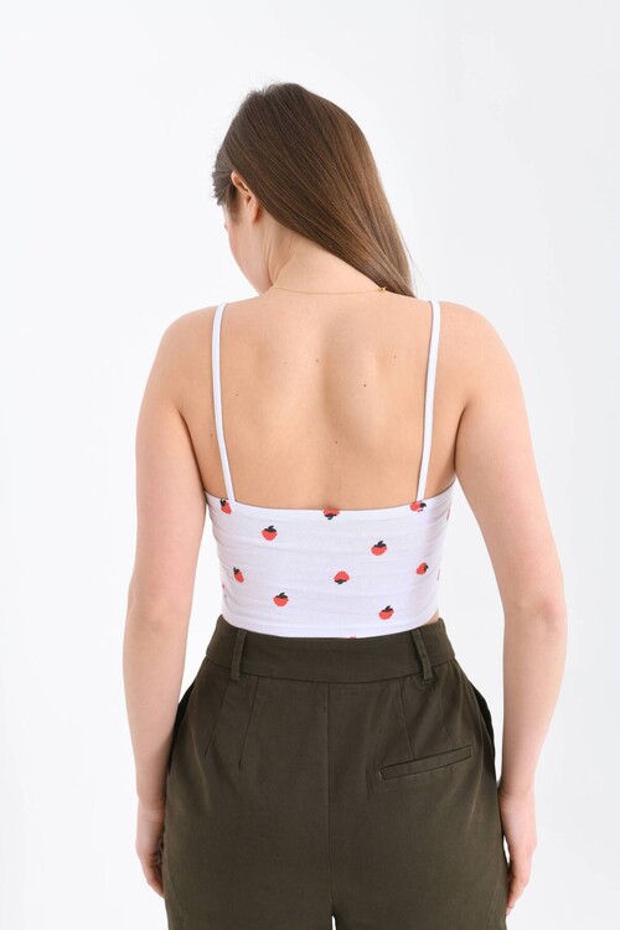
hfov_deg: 28.1
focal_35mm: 48
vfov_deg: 41.1
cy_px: 465
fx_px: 1240
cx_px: 310
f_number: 6.3
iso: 160
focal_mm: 48
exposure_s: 1/125
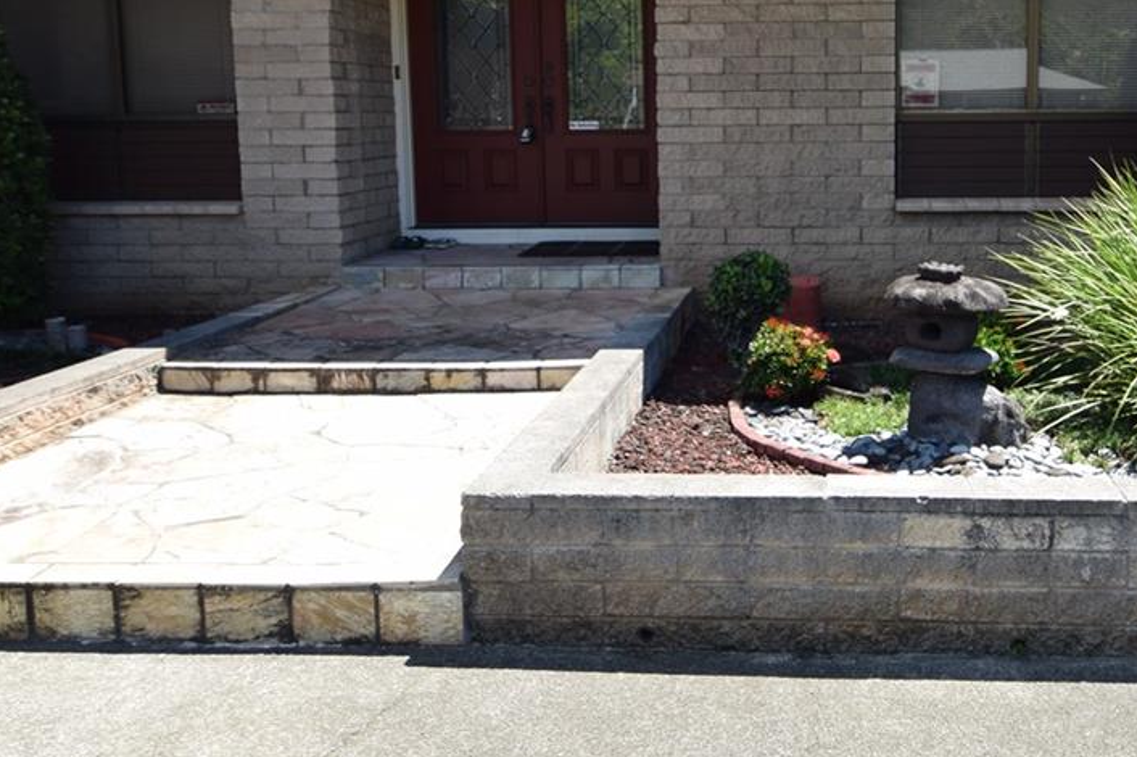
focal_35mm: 34
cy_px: 237
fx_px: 1073
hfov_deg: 54.6
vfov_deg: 38.3
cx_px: 767
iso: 100
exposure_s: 1/160
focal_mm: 10
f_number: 6.3
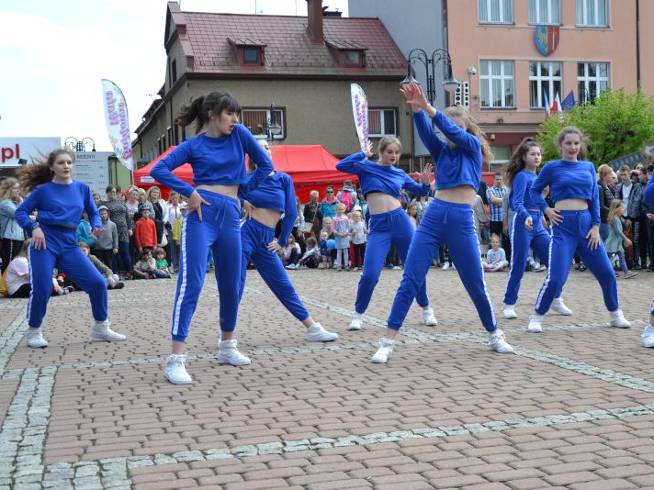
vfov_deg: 28.7
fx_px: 957
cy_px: 254
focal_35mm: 51
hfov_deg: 37.3
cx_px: 435
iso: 400
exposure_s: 1/1000
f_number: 4.5
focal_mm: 25
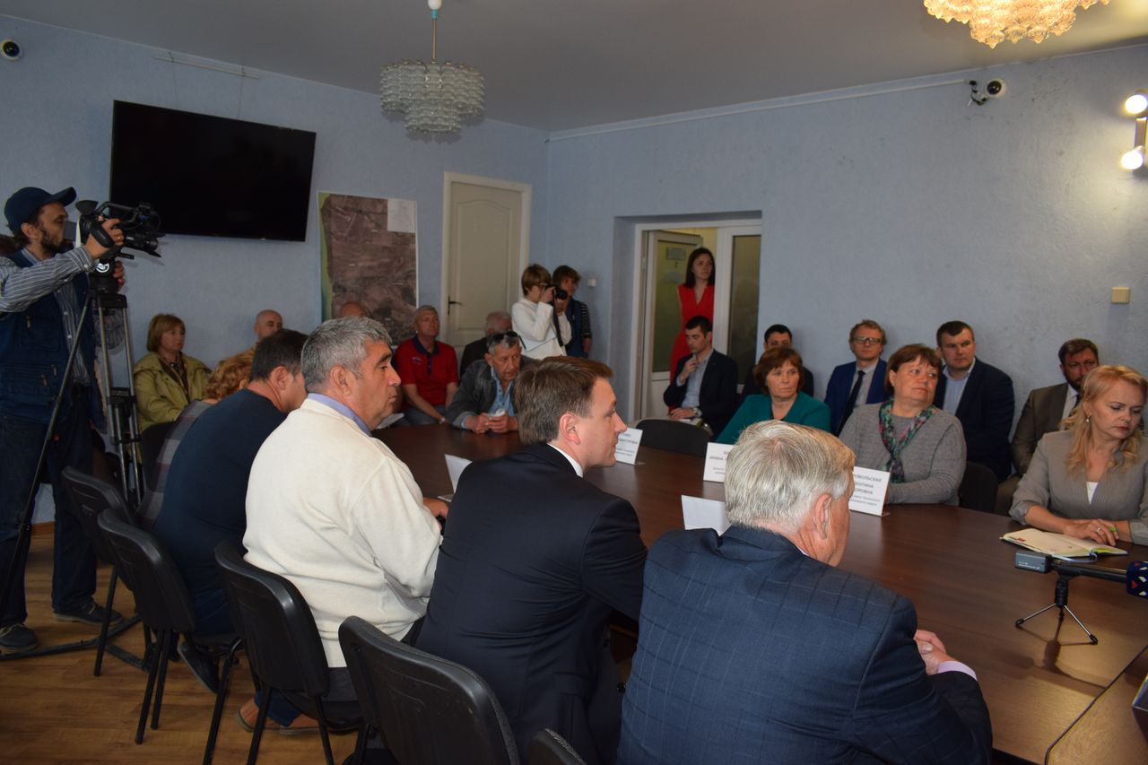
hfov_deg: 67.4
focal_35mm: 27
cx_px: 574
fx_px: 861
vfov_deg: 47.9
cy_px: 382
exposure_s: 1/100
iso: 800
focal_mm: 18
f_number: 5
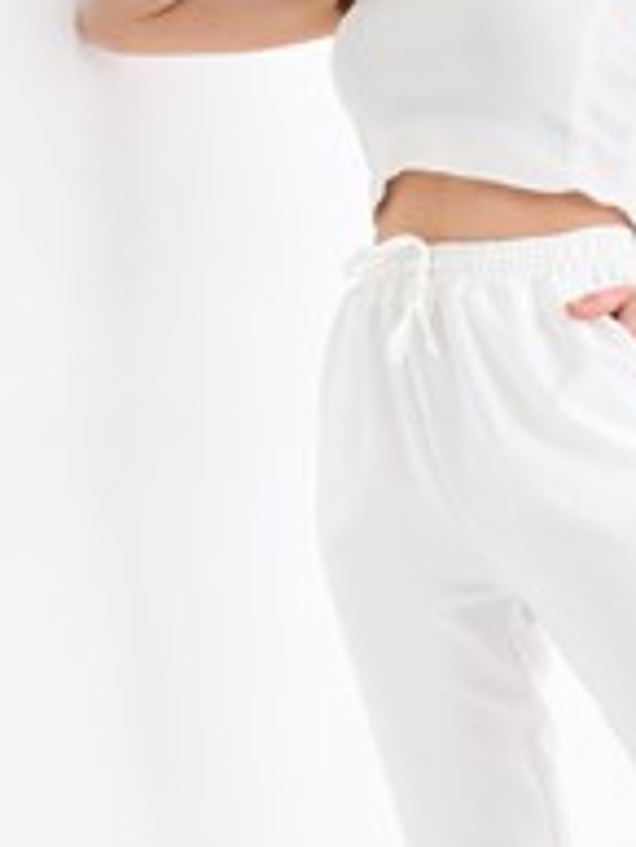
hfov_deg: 10.9
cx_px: 535
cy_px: 540
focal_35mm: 136
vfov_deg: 14.5
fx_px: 3328
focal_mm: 48
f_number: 6.3
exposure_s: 1/125
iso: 160
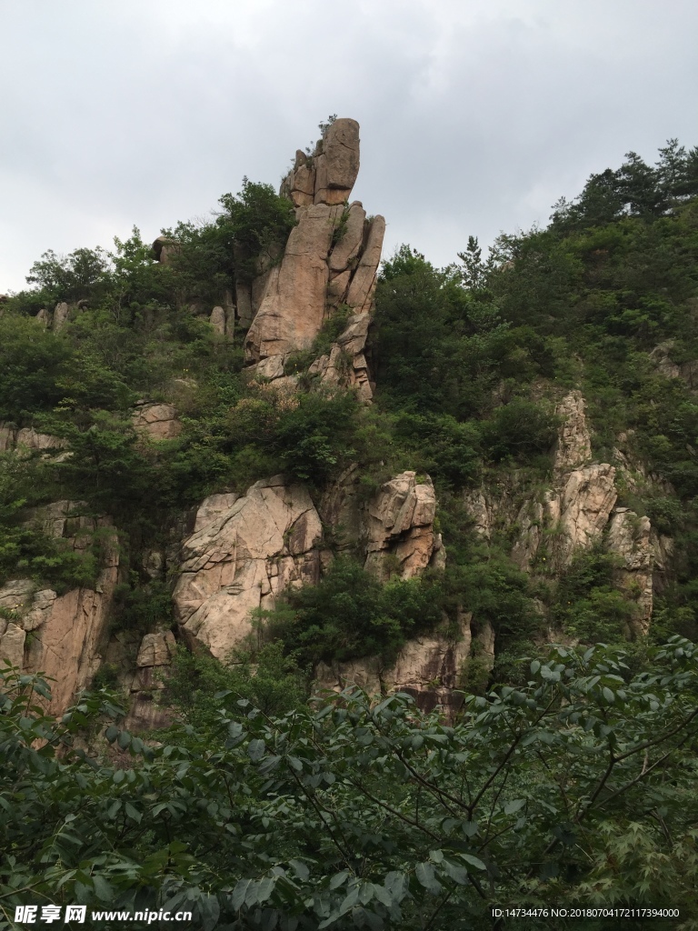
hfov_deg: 48.2
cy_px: 466
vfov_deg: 61.7
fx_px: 780
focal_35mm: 29
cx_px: 349
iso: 32
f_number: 2.2
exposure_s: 1/682
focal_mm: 4.15
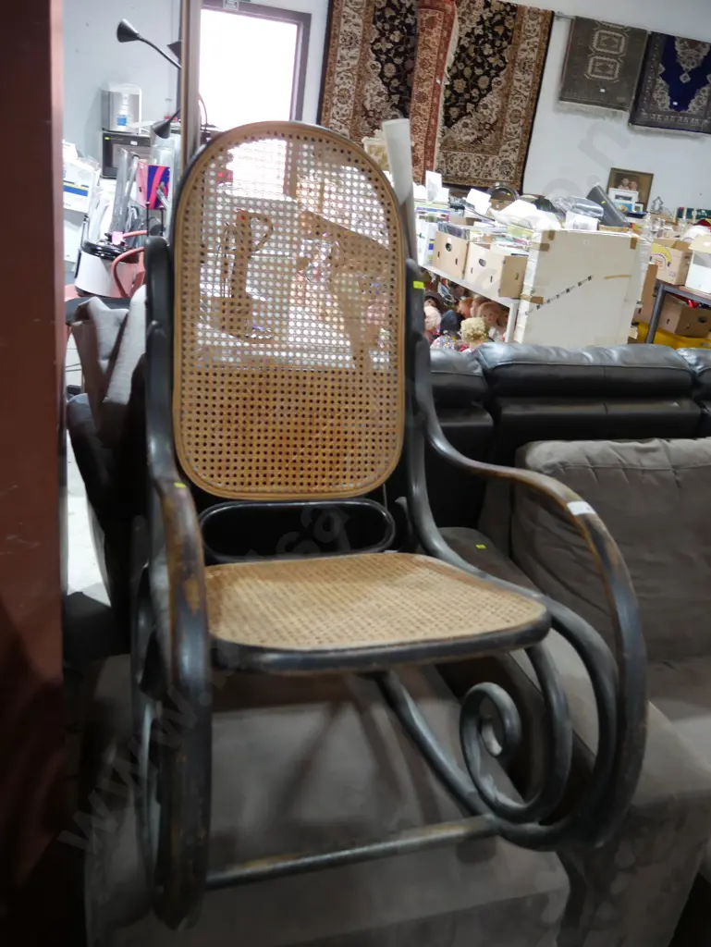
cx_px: 356
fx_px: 821
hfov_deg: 46.8
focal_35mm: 30
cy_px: 474
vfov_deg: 59.9
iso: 640
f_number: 3.6
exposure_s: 1/60
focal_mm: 15
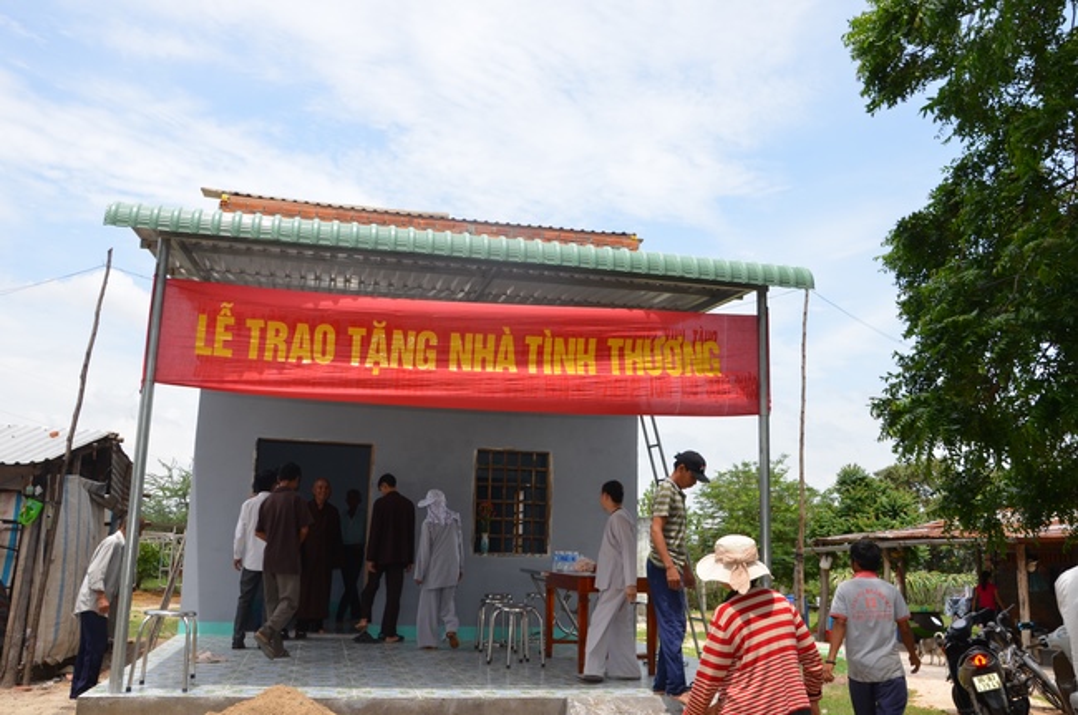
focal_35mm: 33
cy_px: 358
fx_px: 986
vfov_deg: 39.8
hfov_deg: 57.3
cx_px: 539
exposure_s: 1/250
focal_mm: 22
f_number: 13
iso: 320
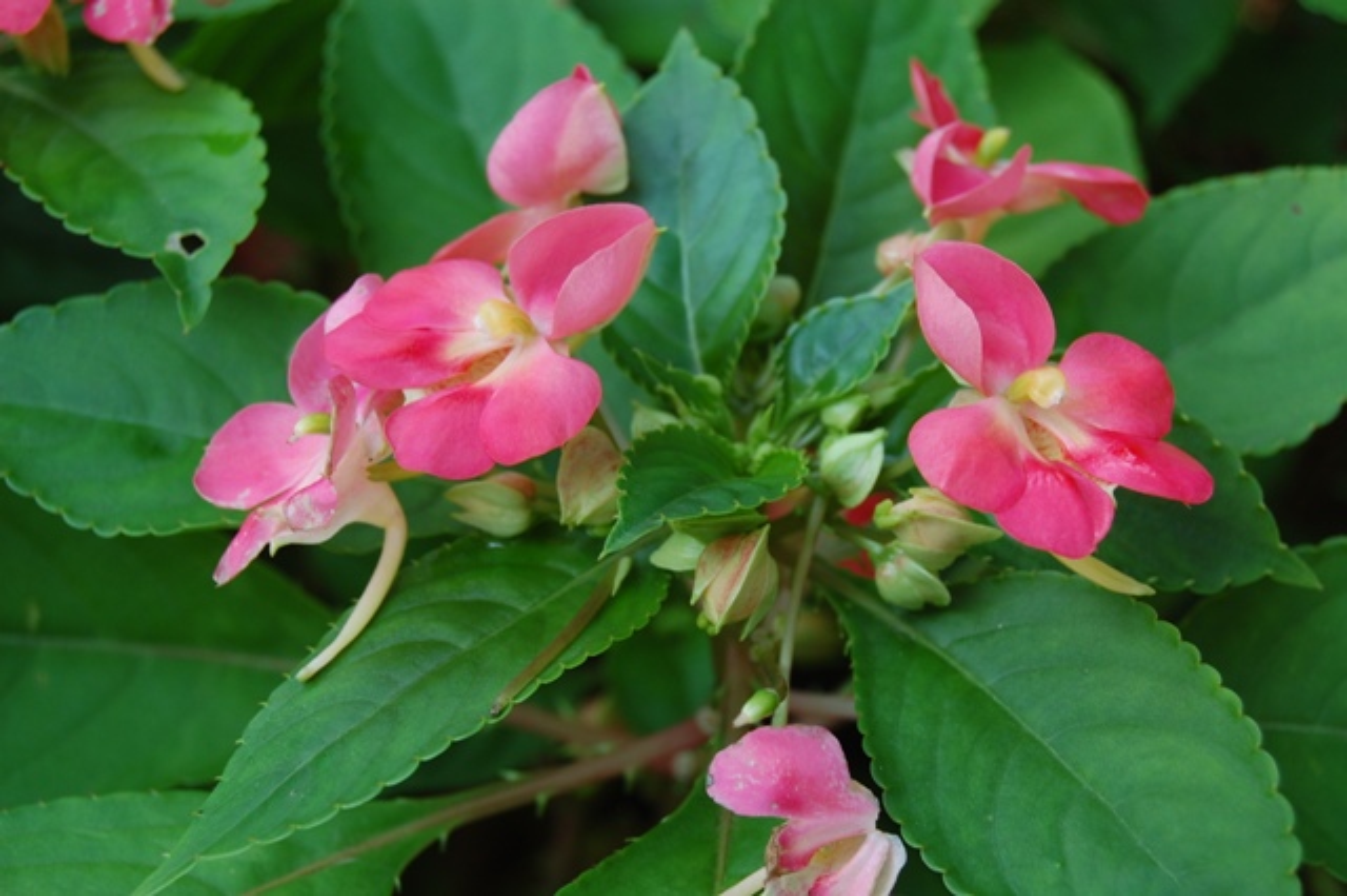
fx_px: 3085
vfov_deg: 16.5
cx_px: 674
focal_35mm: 82
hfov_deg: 24.6
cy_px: 448
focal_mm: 55
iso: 200
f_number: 8
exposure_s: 1/80
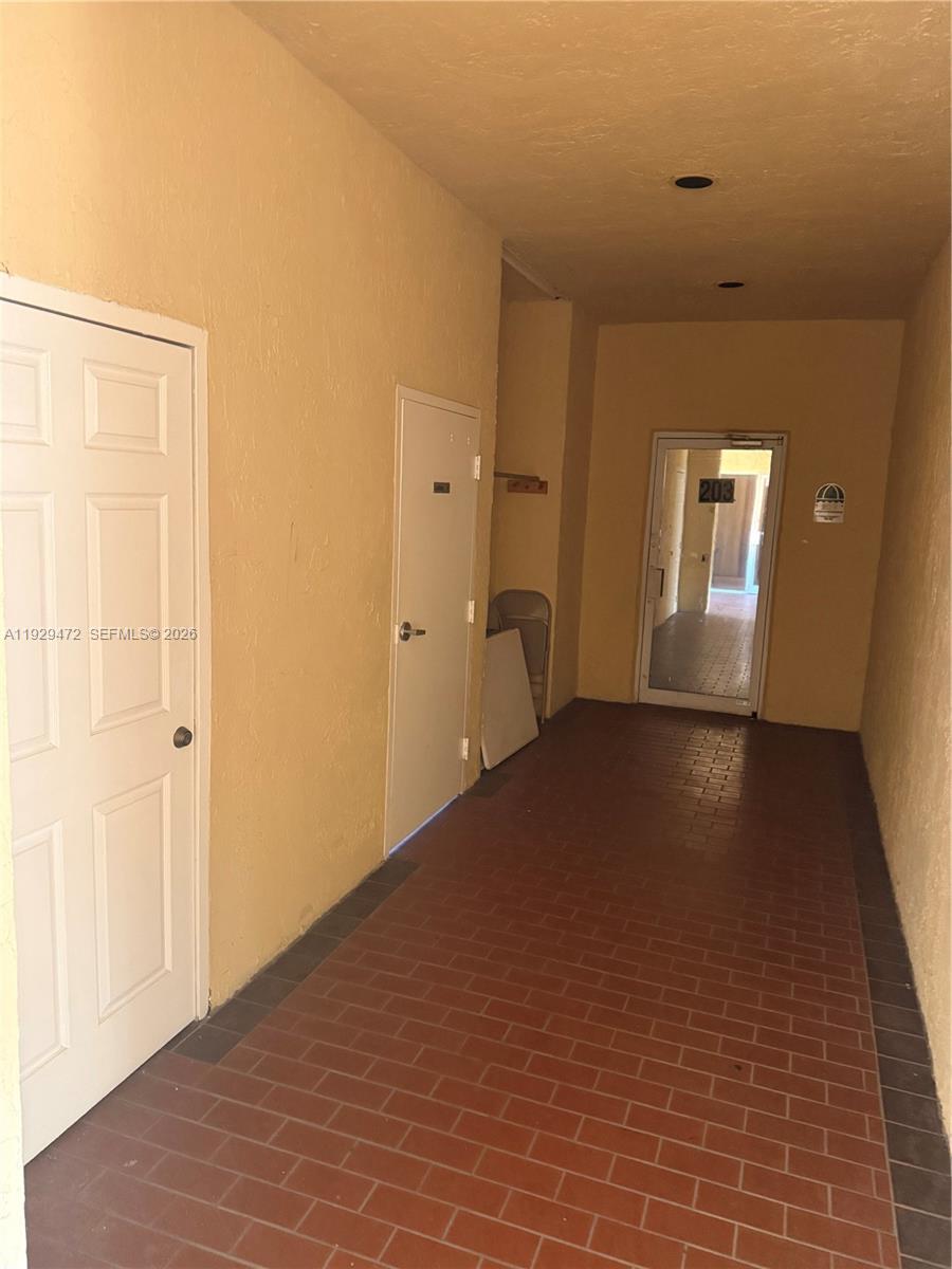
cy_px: 634
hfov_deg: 56.8
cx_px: 476
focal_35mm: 24
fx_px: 880
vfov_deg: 71.6
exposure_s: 1/53
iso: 800
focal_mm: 6.76
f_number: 1.78
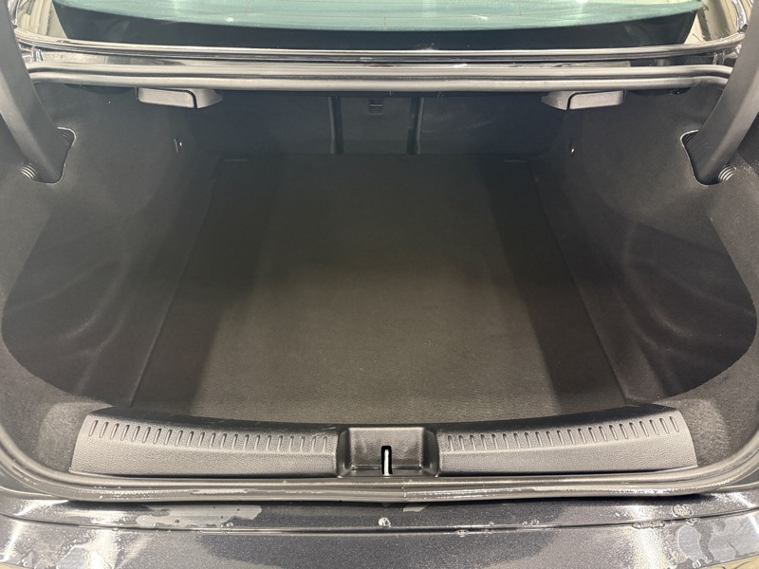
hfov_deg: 71.6
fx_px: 526
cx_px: 380
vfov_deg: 56.8
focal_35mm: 24
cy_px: 284
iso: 800
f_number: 1.78
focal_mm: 6.76
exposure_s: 1/50
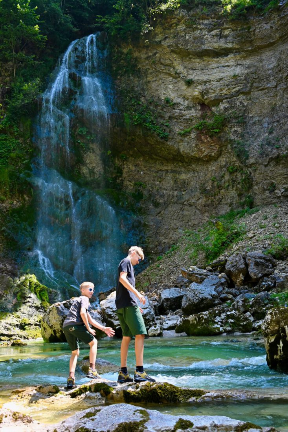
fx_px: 444
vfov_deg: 51.9
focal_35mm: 37
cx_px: 144
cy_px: 216
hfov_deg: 35.9
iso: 400
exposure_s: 1/100
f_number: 11
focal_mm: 37
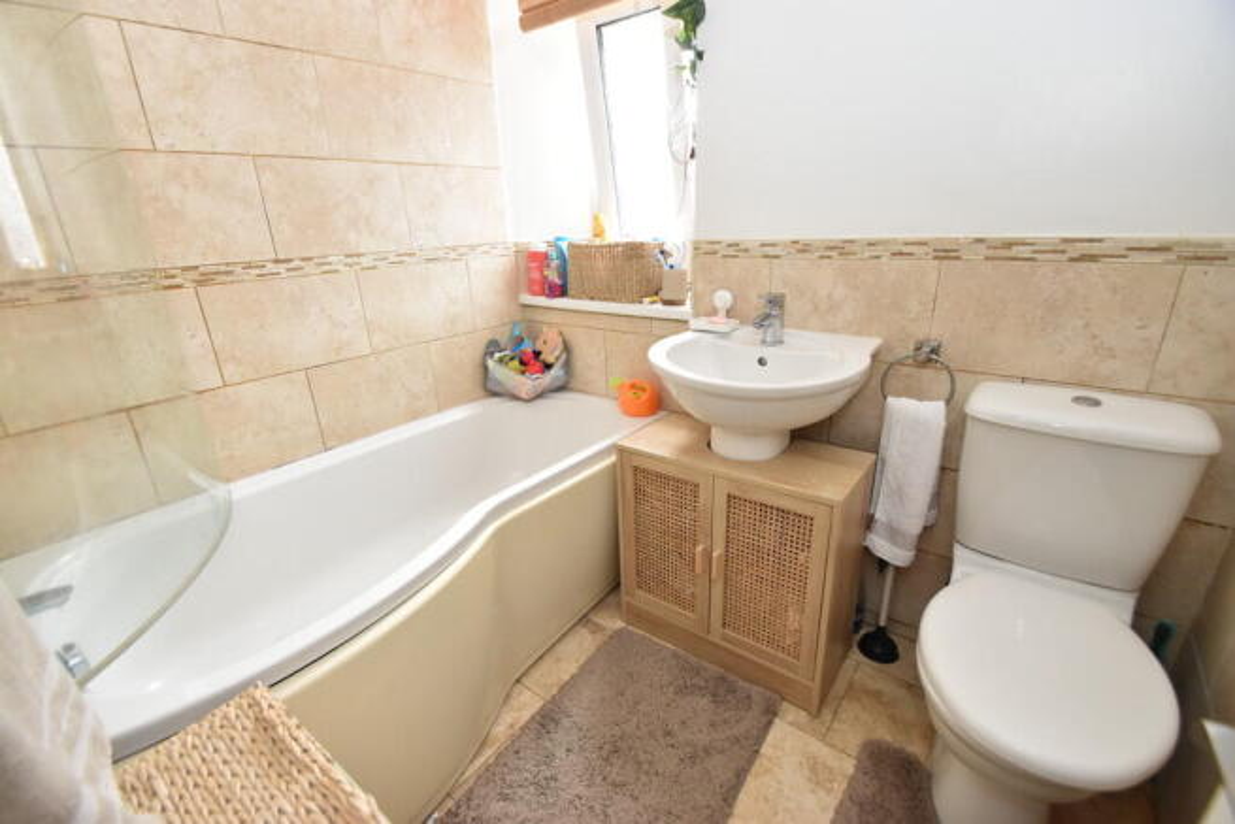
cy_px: 412
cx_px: 618
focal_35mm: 15
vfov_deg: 77.4
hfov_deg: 100.4
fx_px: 515
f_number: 5
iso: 800
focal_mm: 10
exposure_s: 1/100
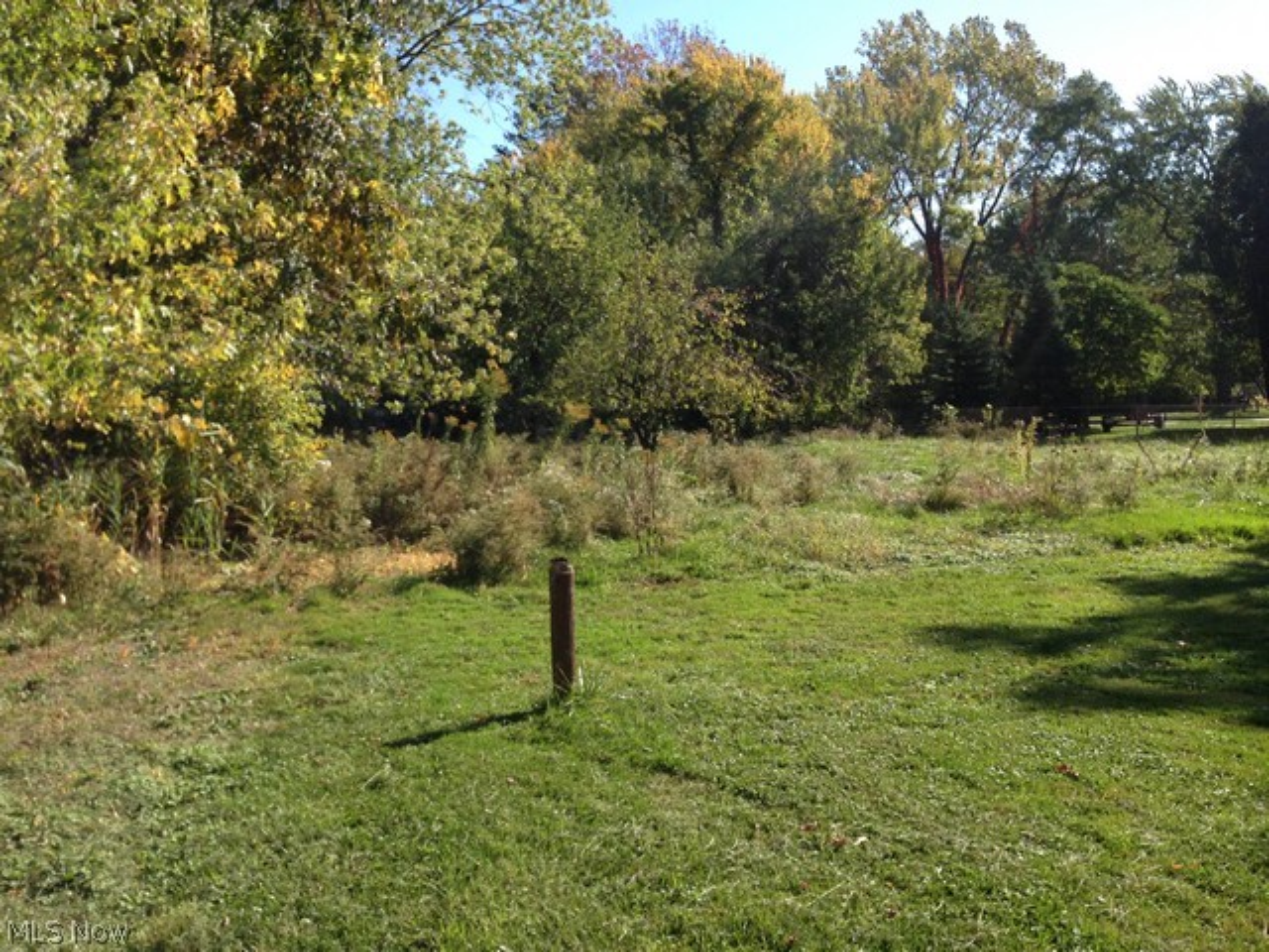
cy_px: 476
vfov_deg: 42.9
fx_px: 1210
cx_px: 634
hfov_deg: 55.4
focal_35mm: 33
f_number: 2.4
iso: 50
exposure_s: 1/821
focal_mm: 4.12
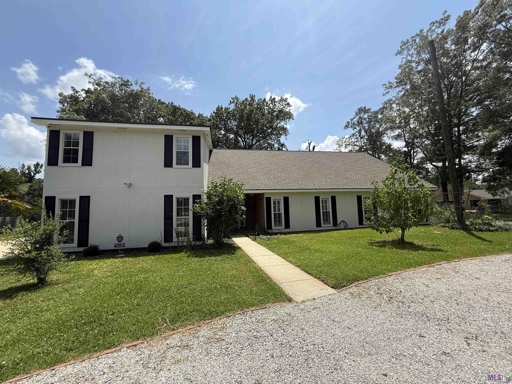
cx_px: 256
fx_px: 207
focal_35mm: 14
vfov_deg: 85.7
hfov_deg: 102.1
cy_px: 192
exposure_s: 1/1698
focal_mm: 2.22
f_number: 2.2
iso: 50
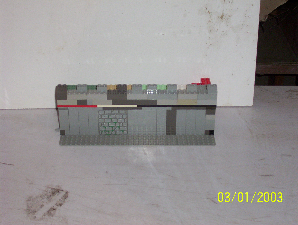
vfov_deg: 18.3
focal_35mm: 81
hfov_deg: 24.1
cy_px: 112
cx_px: 149
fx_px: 699
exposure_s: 1/93.2
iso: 140
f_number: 3.62
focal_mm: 10.76
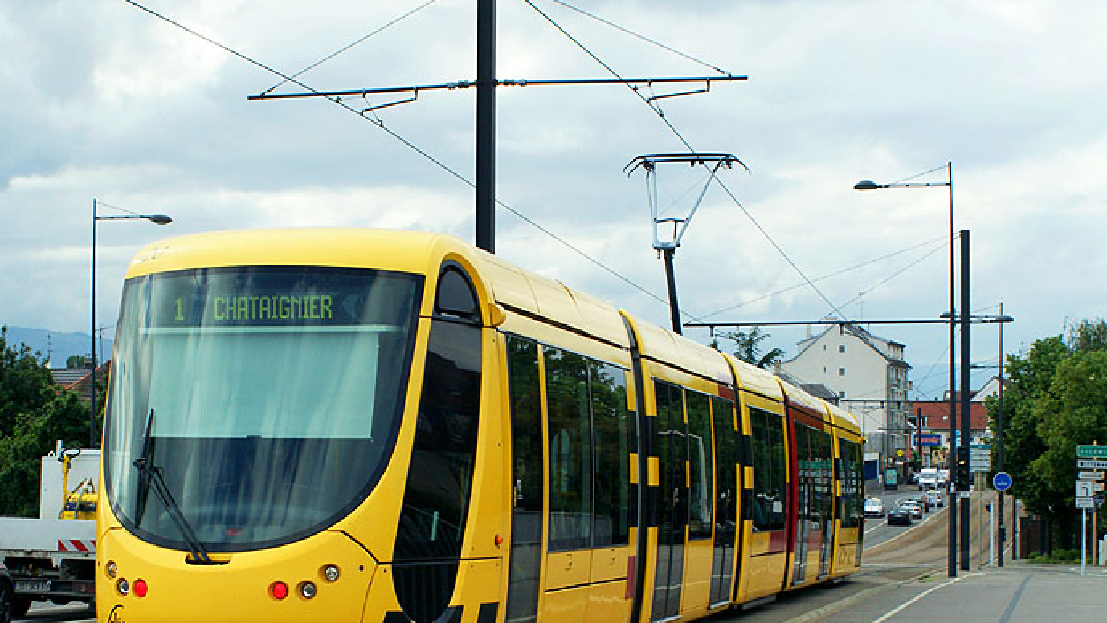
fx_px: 2055
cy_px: 480
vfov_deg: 17.1
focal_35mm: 70
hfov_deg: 30.1
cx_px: 477
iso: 400
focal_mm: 30
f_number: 7.1
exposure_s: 1/500
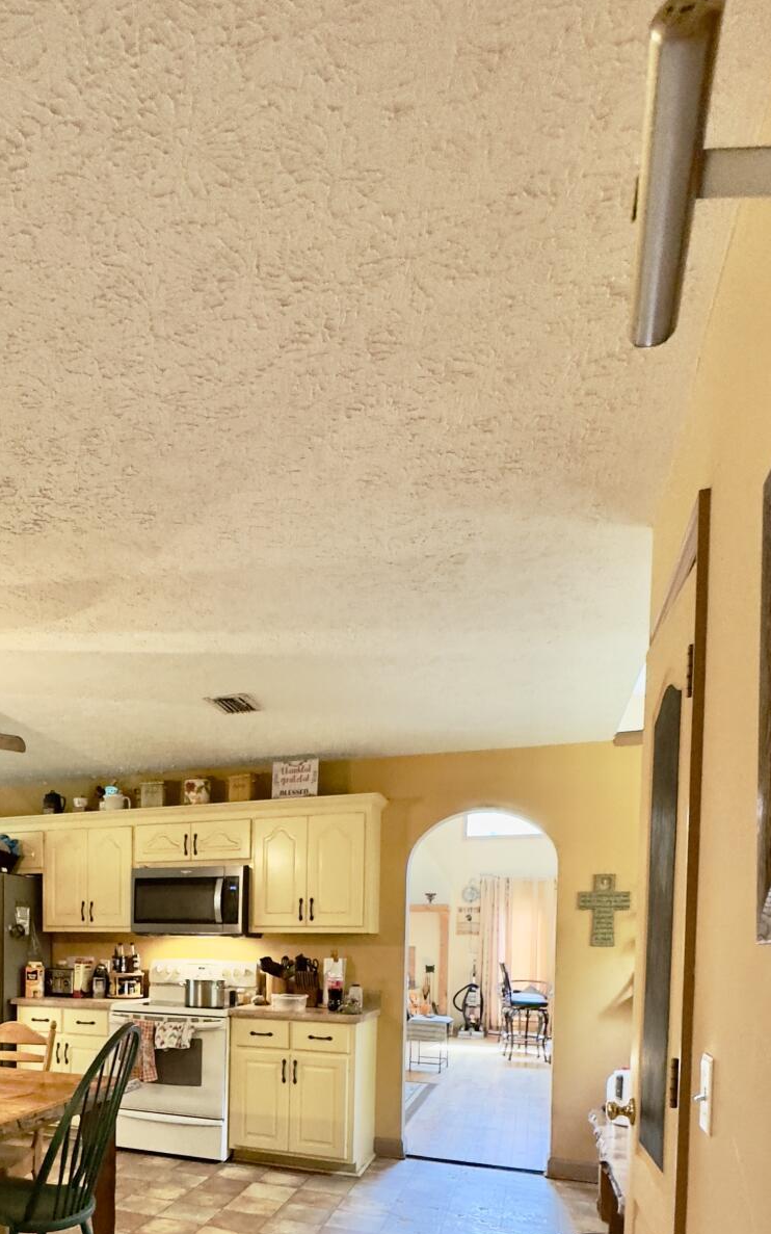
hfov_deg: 46.5
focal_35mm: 25
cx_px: 145
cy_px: 973
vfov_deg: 66.4
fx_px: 840
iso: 500
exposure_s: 1/60
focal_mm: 2.22
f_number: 2.2
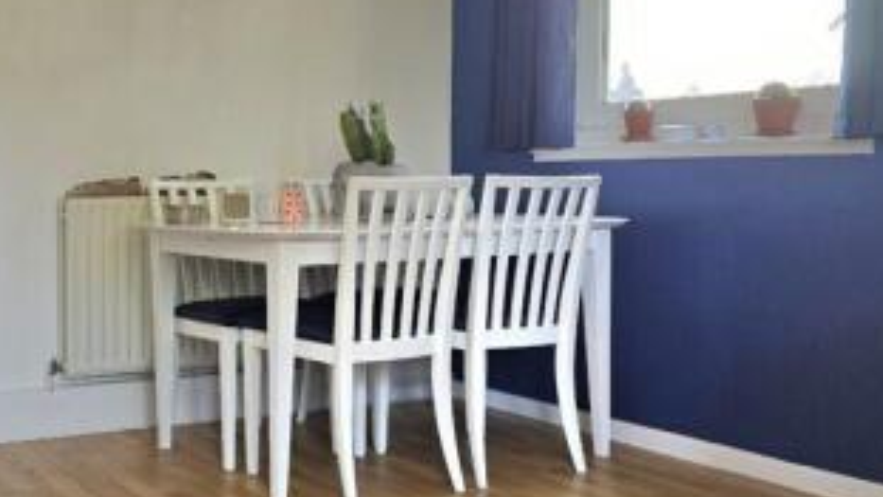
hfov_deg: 40.8
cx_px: 112
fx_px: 1101
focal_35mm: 47
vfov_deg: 25.4
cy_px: 220
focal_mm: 6.3
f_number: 1.7
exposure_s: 1/100
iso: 64
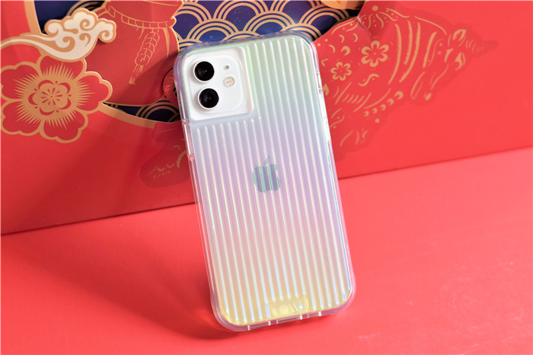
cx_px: 266
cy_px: 178
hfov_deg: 27.0
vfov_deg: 18.2
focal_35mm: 75
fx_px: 1110
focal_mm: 50
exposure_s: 1/125
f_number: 2.8
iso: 400
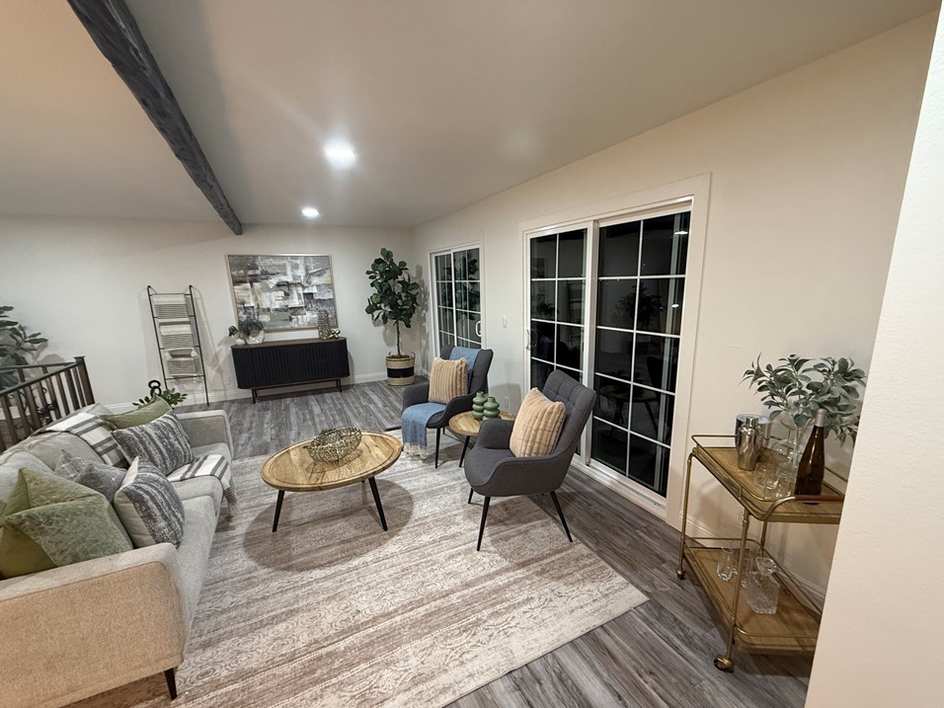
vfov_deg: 81.6
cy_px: 377
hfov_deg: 98.1
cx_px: 496
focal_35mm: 15
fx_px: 409
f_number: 2.2
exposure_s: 1/60
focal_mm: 2.22
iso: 400
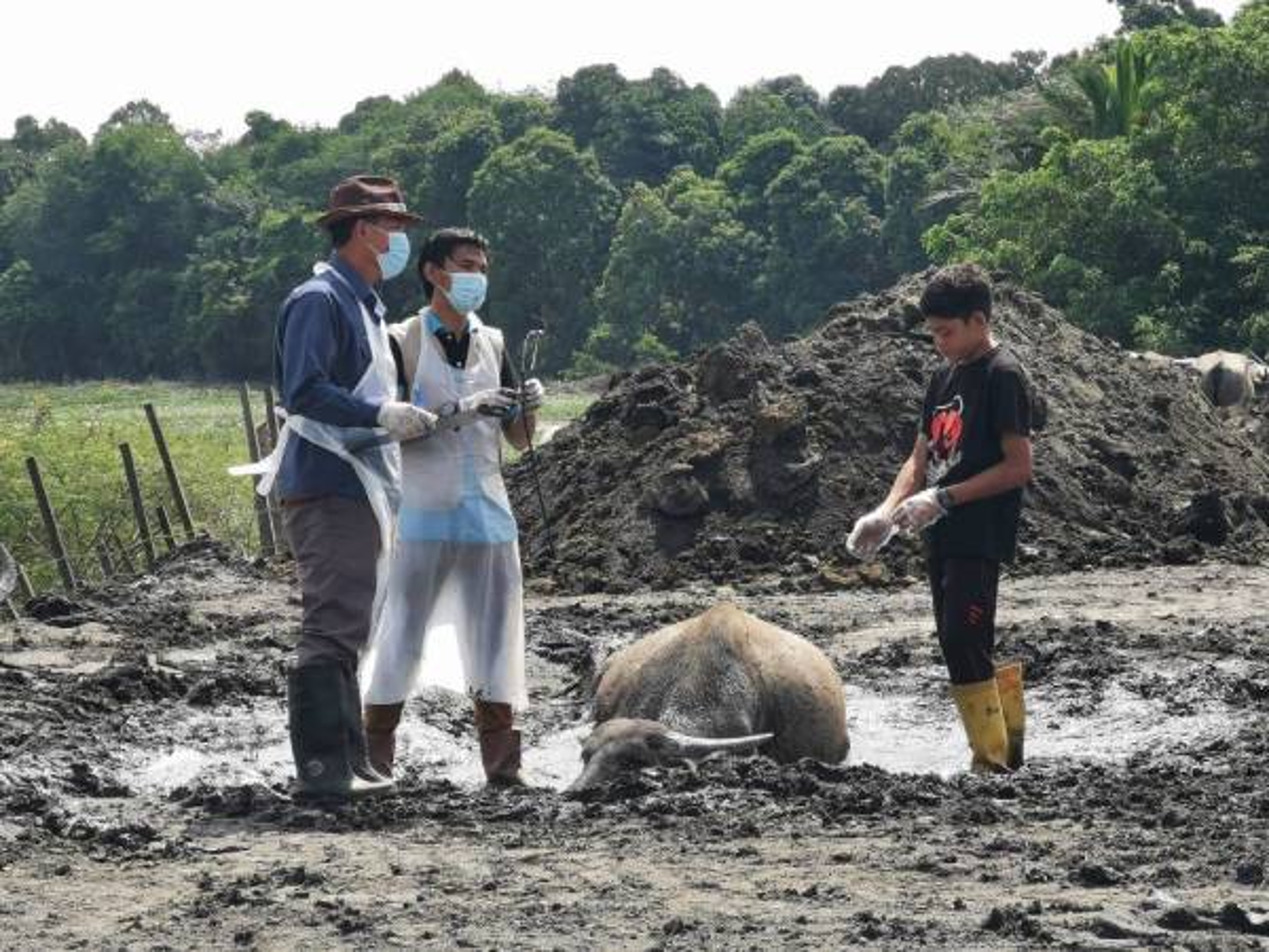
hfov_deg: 14.6
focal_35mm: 135
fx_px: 4949
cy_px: 476
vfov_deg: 11.0
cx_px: 634
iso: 50
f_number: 3.4
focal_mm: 14.46
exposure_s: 1/500
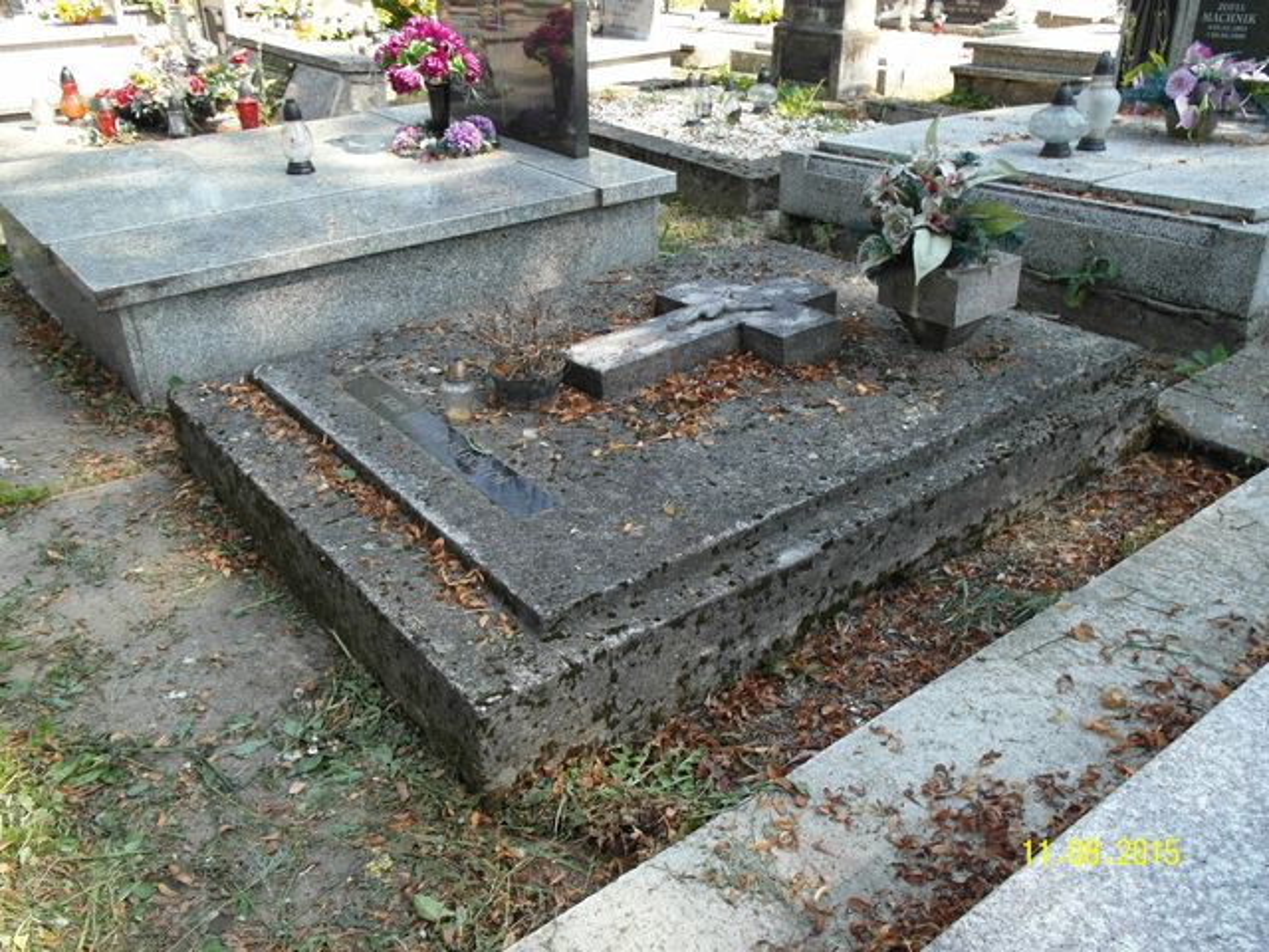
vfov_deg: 46.8
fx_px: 1100
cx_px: 634
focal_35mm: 30
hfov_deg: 60.0
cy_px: 476
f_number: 3.6
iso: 80
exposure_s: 1/125
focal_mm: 6.5
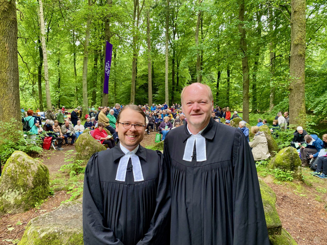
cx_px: 164
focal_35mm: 26
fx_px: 246
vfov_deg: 53.1
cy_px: 122
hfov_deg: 67.3
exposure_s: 1/121
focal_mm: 4.25
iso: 100
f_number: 1.8
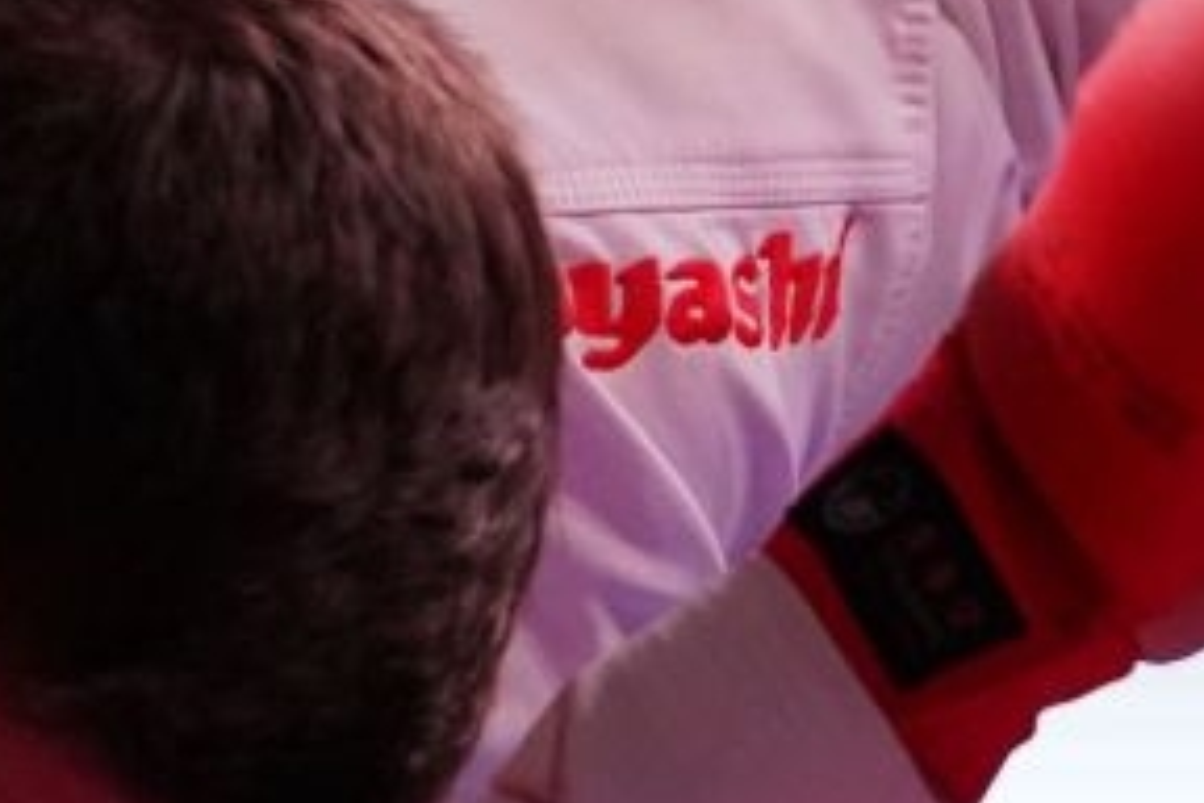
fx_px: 36418
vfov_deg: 1.3
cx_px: 1831
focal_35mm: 1089
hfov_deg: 1.9
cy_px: -799
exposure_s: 1/1000
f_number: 2.8
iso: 3200
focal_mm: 174
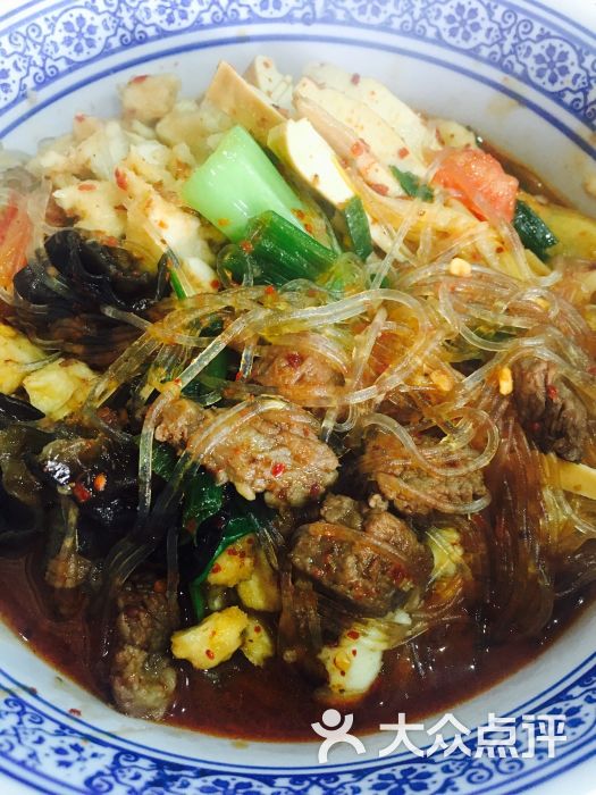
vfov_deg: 61.7
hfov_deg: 48.2
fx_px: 666
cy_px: 398
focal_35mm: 29
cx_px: 298
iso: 200
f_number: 2.2
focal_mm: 4.15
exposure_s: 1/25
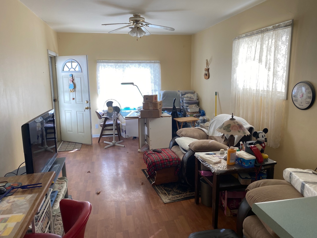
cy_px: 119
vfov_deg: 53.1
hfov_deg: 67.3
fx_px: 238
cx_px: 158
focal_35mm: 26
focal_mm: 4.25
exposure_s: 1/120
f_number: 1.8
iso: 50
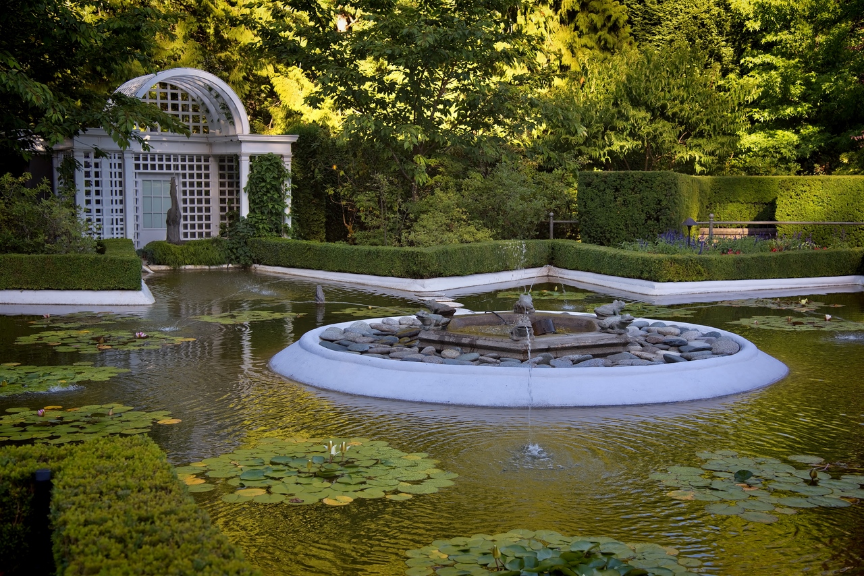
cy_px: 288
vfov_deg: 27.0
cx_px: 432
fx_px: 1200
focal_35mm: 50
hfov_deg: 39.6
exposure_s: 1/100
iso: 100
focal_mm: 50
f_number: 5
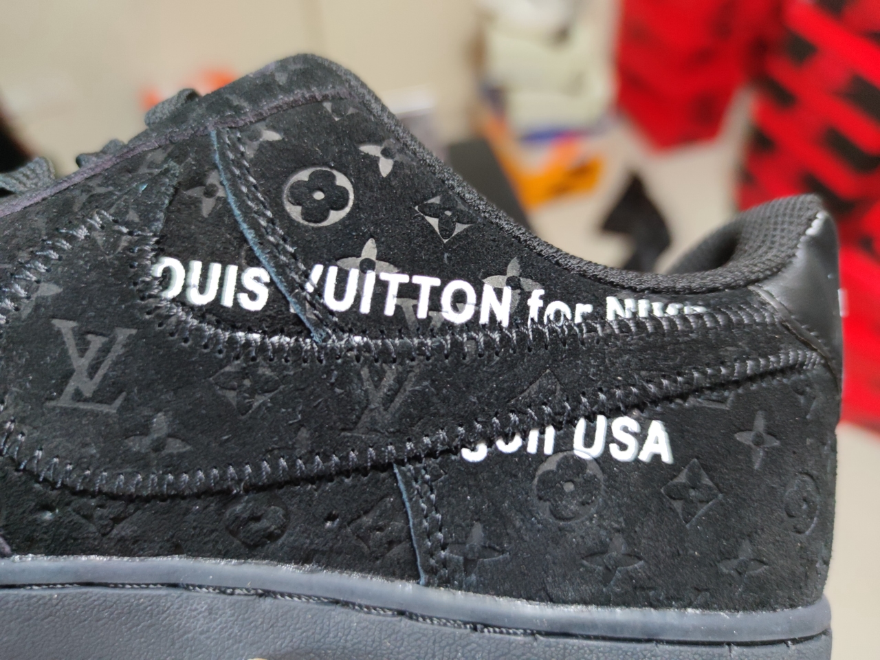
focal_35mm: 24
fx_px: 610
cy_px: 330
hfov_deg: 71.6
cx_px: 440
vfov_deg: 56.8
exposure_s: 1/50
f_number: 1.69
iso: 348
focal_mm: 6.72
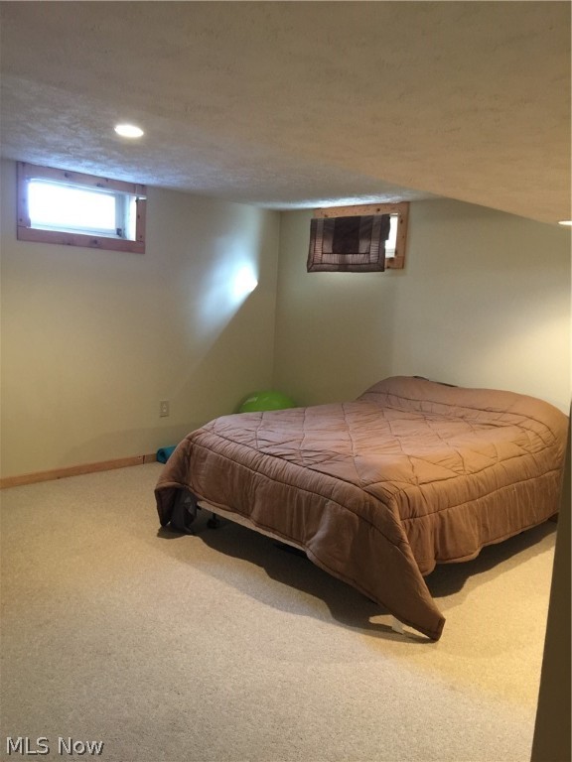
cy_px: 381
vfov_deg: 61.7
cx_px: 286
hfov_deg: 48.2
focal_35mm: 29
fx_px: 639
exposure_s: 1/8
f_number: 2.2
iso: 125
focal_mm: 4.15
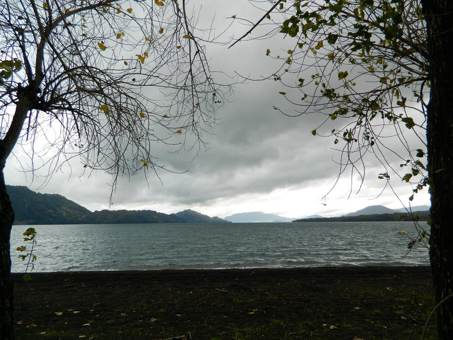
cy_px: 170
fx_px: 327
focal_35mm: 25
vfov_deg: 54.9
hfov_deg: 69.4
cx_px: 226
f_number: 3.1
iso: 80
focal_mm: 4.5
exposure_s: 1/320
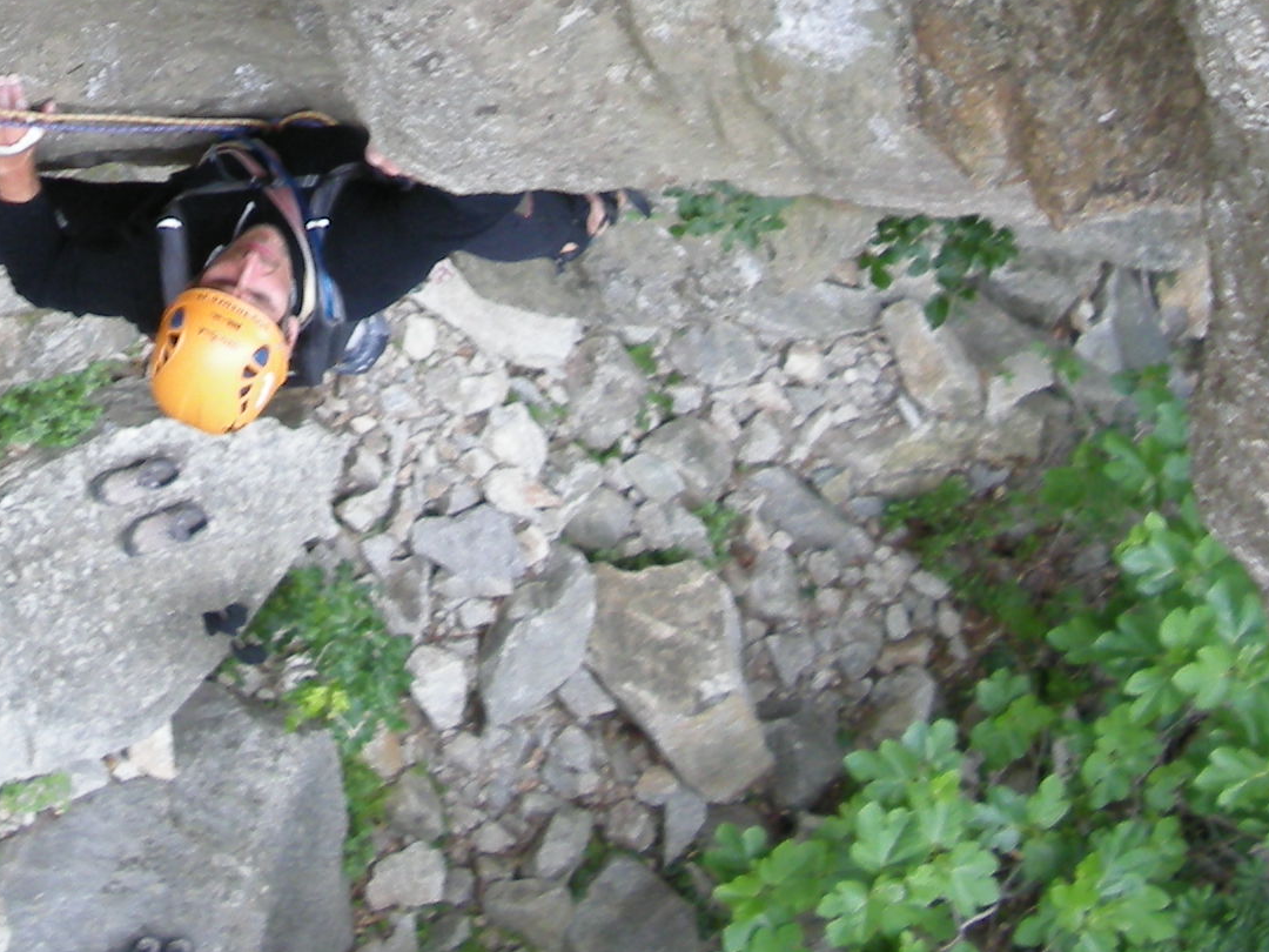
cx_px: 53
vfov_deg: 10.6
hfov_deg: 14.2
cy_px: -215
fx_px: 5022
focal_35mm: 137
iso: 64
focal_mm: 7.9
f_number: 2.8
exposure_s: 1/84.6
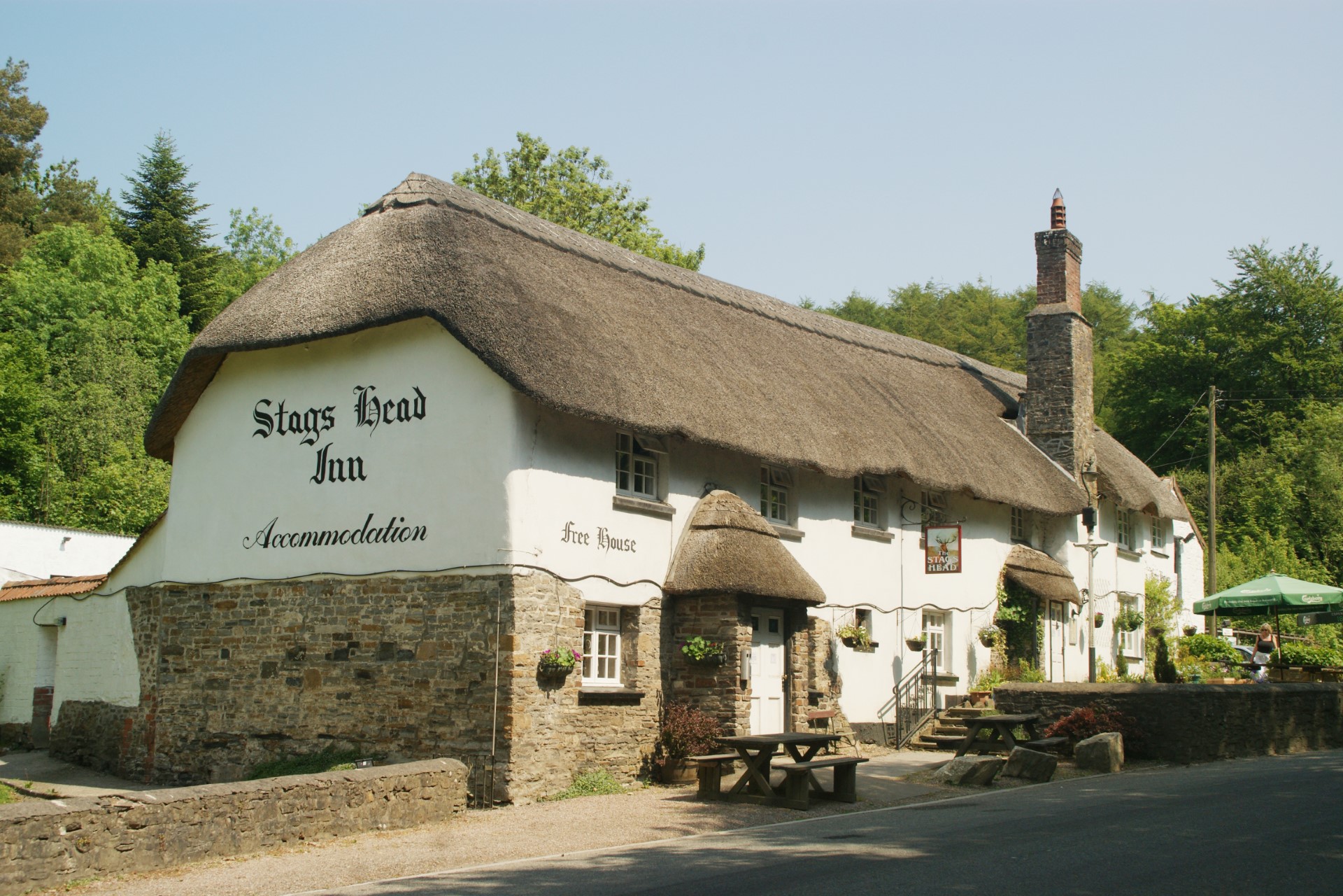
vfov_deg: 29.9
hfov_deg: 43.6
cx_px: 672
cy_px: 448
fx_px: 1679
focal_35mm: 45
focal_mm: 30
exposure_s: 1/80
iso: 100
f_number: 9
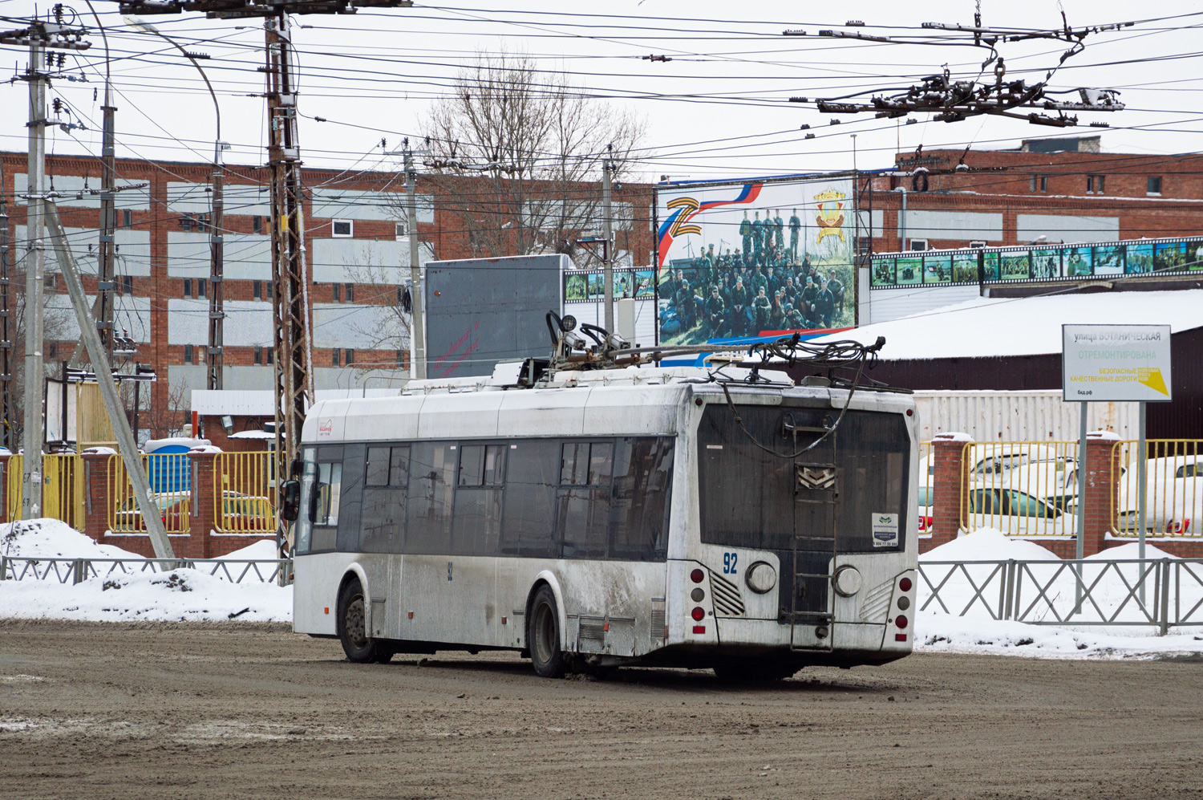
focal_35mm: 138
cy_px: 400
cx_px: 602
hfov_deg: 14.9
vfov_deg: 9.9
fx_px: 4607
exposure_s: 1/400
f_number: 5.6
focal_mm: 92
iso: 100
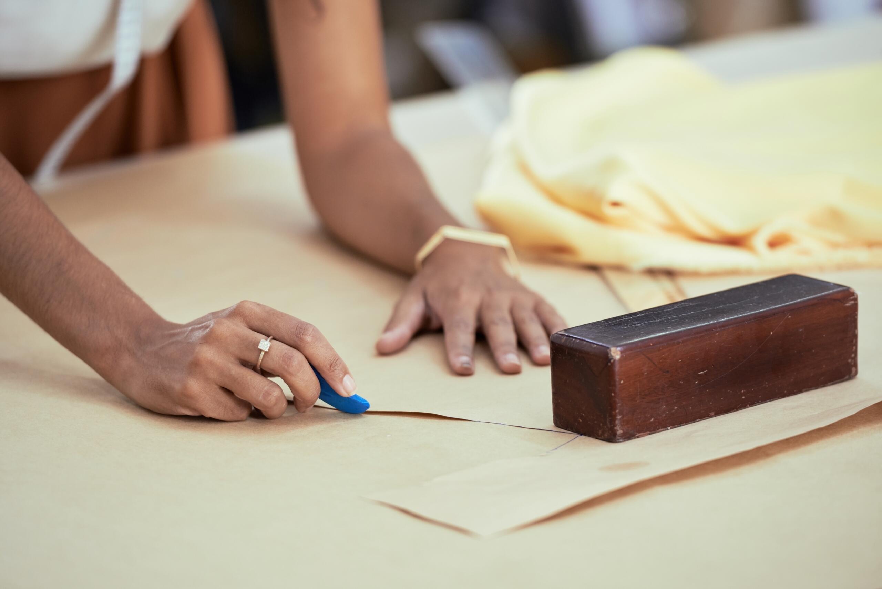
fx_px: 4902
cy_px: 294
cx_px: 441
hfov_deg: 10.3
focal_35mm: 200
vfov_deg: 6.9
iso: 800
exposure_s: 1/250
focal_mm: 200
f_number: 4
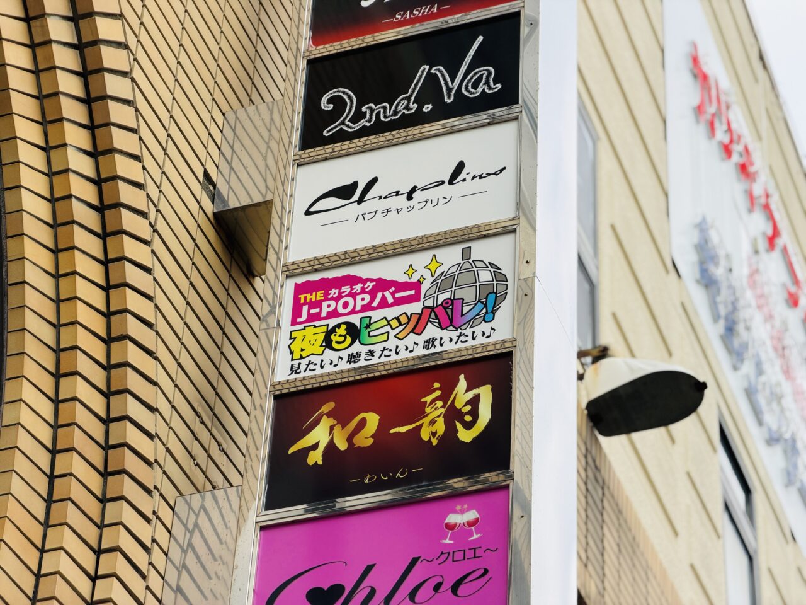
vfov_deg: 14.8
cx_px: 403
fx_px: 2328
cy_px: 302
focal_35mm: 100
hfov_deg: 19.6
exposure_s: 1/631
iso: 40
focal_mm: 16.89
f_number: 2.8
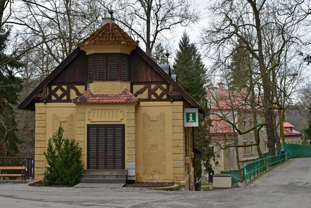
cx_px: 156
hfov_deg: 41.1
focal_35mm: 48
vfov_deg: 28.1
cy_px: 104
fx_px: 415
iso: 400
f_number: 9
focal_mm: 32
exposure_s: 1/40
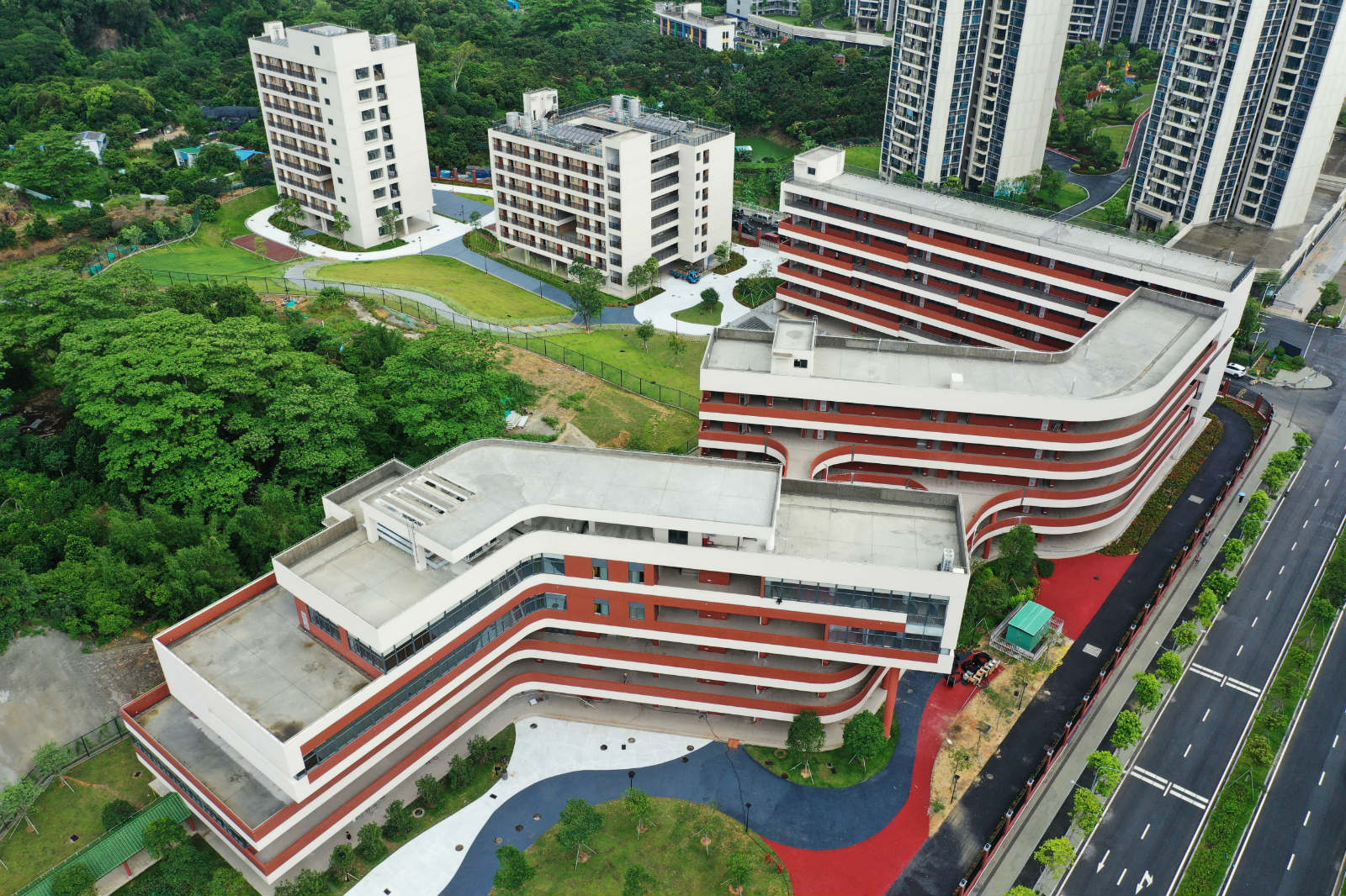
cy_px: 448
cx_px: 673
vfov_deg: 46.4
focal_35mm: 28
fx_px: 1047
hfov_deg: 65.5
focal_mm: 10.26
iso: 100
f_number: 4.5
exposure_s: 1/200
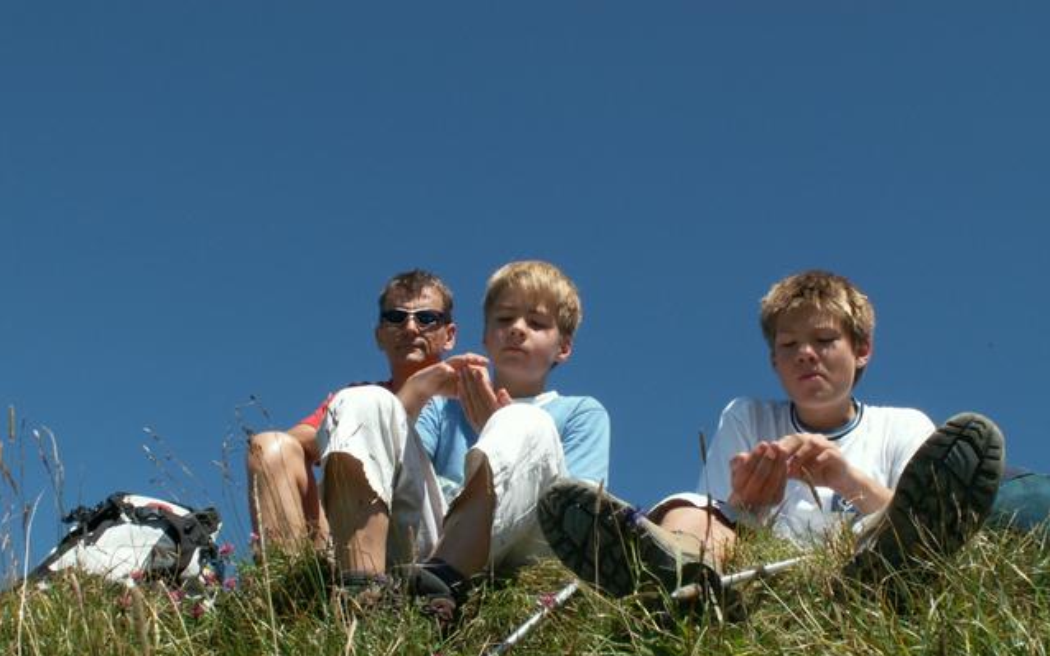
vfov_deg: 25.8
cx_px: 525
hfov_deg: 40.3
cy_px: 381
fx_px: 1431
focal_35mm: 50
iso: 50
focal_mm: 7.76
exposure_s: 1/200
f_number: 7.1
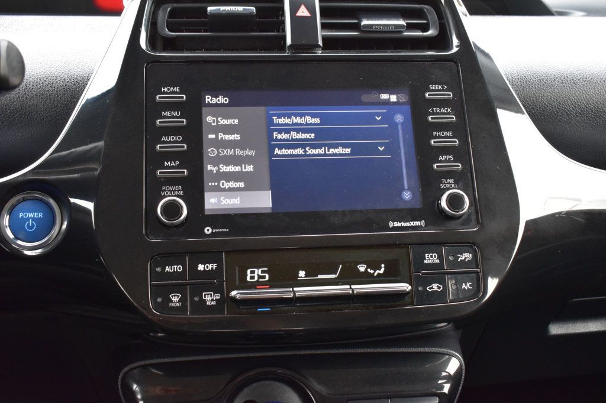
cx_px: 303
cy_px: 202
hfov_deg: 45.0
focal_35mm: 44
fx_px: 732
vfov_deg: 30.8
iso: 1000
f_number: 6.3
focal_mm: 29
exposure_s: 1/15
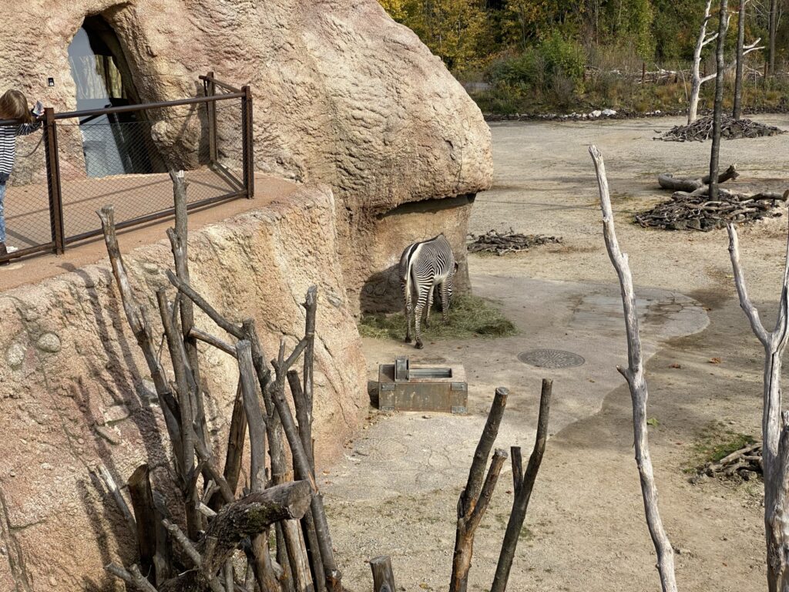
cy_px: 296
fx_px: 1185
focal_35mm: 52
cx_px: 394
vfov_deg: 28.0
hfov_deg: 36.8
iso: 20
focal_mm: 6
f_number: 2
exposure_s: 1/922
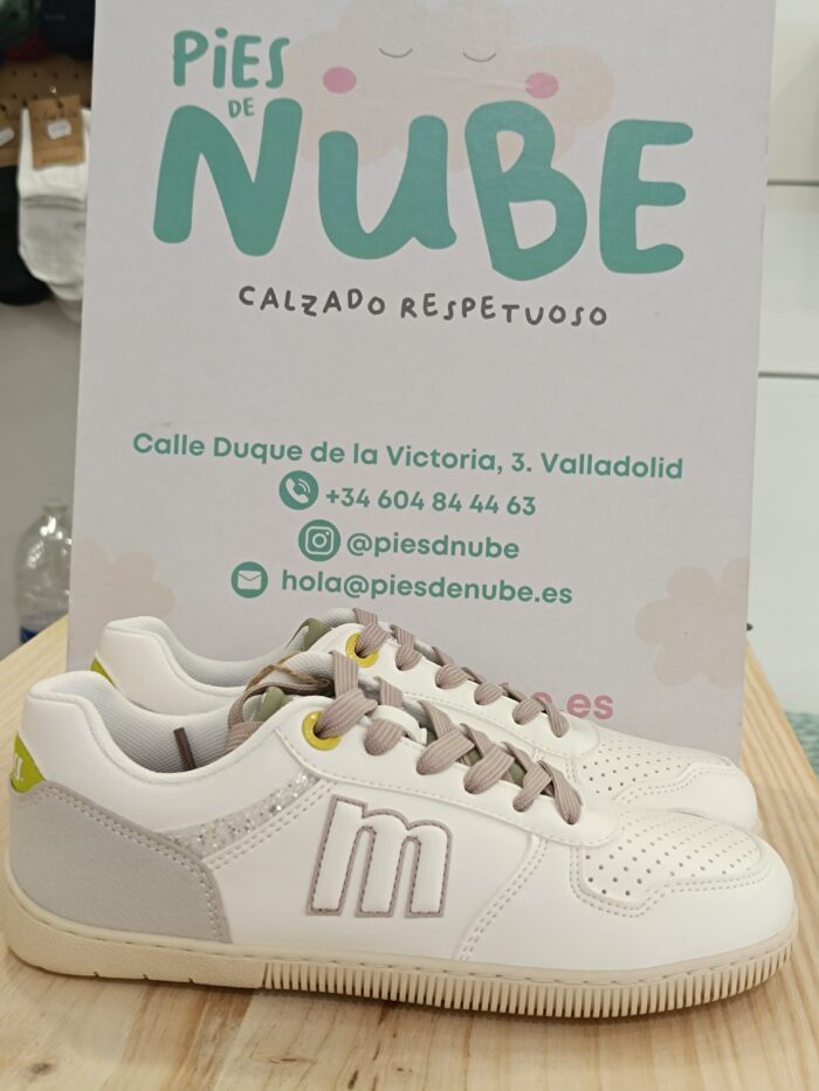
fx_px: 757
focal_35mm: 24
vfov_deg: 71.6
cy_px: 546
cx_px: 410
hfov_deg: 56.8
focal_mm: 5.59
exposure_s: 1/101
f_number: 1.88
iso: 375
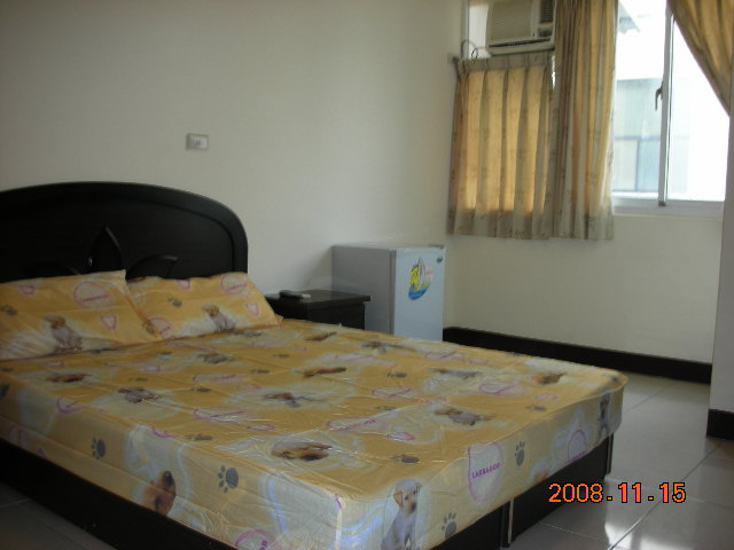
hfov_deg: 52.6
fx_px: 742
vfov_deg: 40.7
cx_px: 367
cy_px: 275
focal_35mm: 35
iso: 50
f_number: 3
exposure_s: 1/30
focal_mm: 5.8
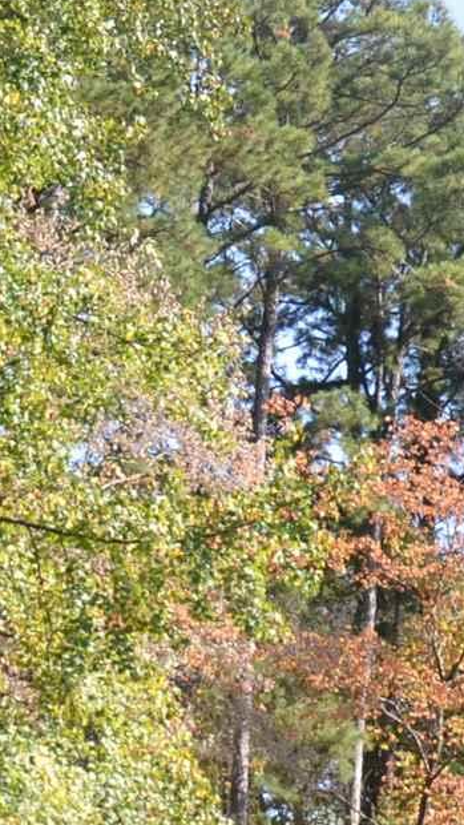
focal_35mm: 171
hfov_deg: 7.1
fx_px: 3738
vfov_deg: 12.3
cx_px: 126
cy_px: 943
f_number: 4
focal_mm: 22
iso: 110
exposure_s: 1/250
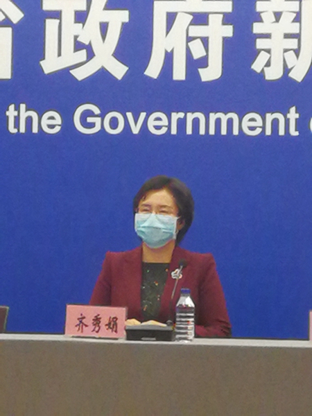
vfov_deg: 9.1
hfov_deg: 6.8
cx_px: 156
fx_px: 2620
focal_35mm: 218
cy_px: 208
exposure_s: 1/50
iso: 200
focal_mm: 3.95
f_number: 2.2
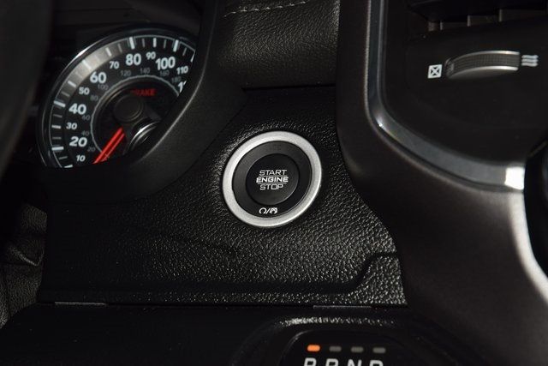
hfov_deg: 19.5
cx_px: 274
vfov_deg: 13.0
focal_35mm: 105
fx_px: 1599
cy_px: 183
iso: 100
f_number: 8
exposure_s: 1/125
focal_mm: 70
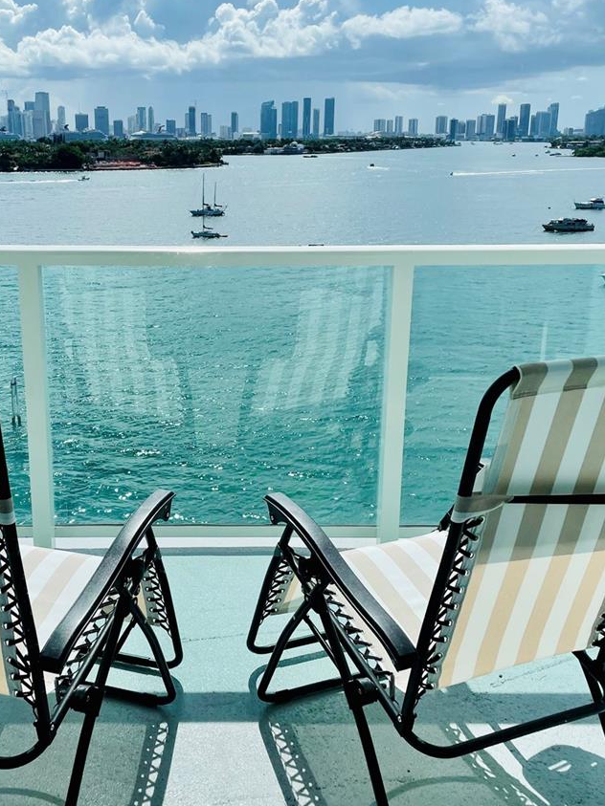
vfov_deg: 50.1
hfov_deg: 38.3
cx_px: 210
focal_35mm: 37
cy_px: 378
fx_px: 862
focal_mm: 4.2
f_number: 1.6
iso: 32
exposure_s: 1/6494
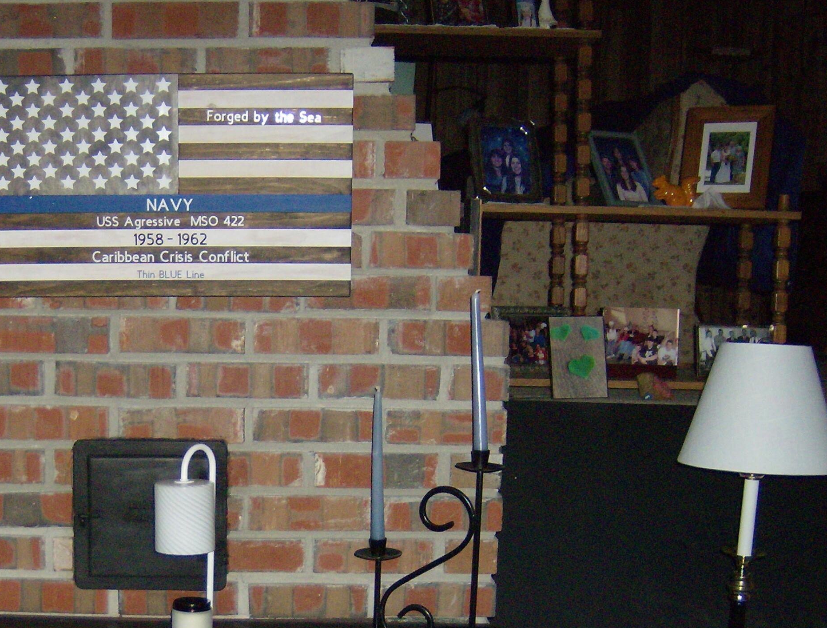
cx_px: 192
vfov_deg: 25.1
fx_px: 1392
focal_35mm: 58
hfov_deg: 32.4
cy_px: 489
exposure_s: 1/60
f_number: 2.8
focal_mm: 6
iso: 200
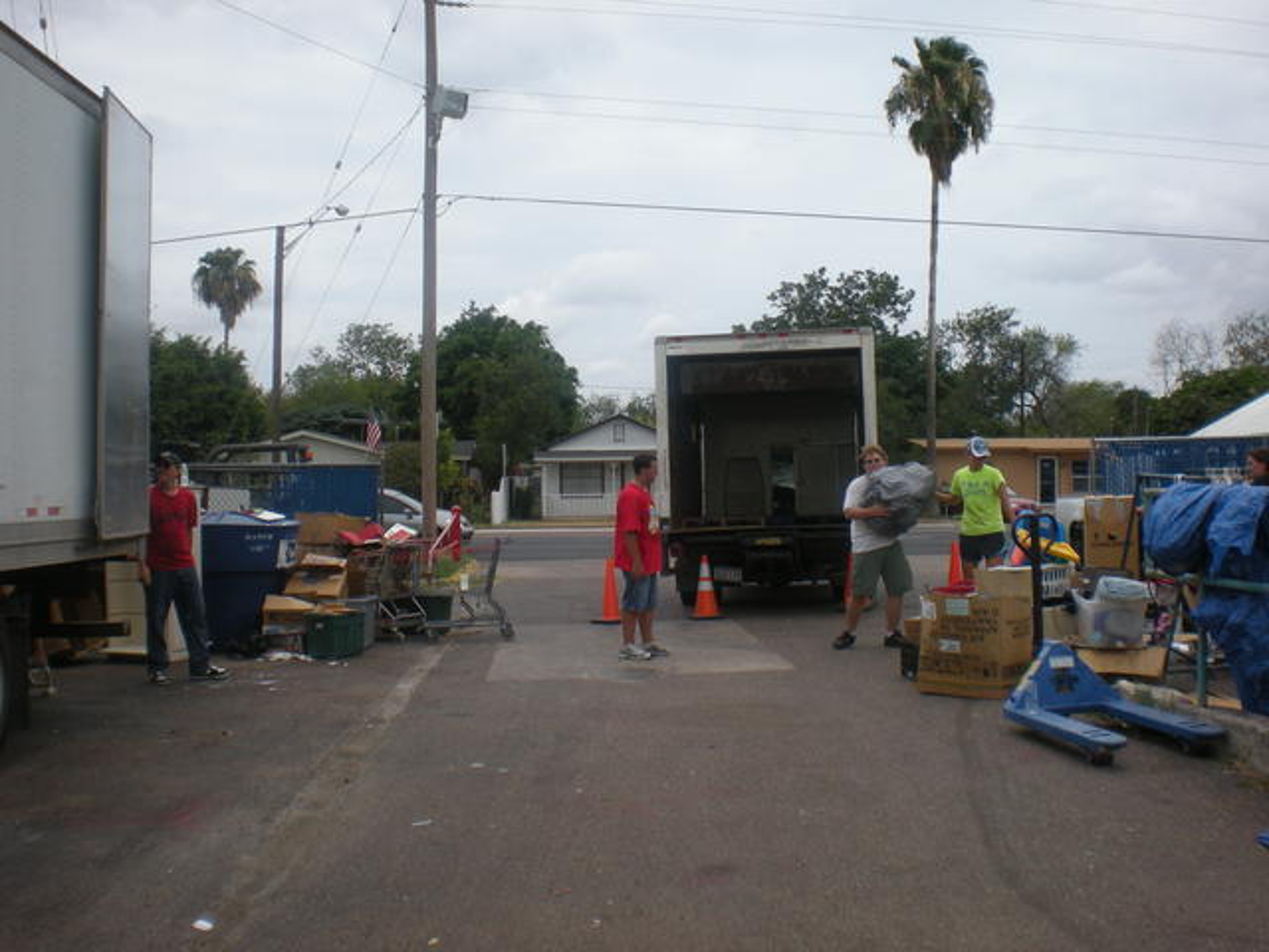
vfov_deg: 37.7
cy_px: 476
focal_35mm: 38
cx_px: 634
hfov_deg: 49.0
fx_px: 1393
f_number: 4.6
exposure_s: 1/522
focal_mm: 6.3
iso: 64
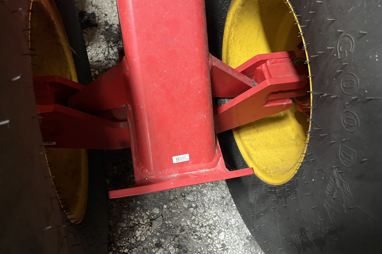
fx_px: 297
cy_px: 122
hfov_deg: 65.5
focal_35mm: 28
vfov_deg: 46.4
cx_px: 193
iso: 500
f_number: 1.6
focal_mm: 5.1
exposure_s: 1/30
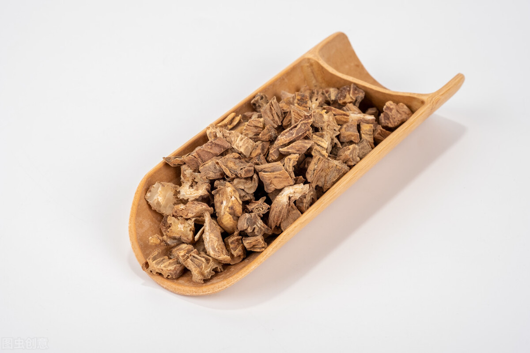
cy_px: 176
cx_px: 265
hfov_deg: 22.6
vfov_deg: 15.2
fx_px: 1324
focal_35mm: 90
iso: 100
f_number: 13
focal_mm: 60
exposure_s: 1/160
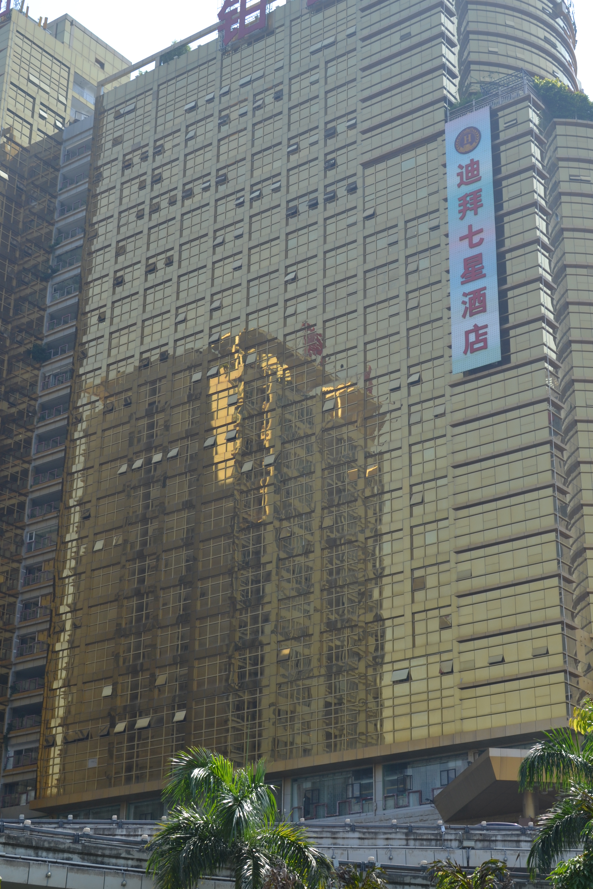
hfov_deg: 23.2
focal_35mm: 59
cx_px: 321
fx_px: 1447
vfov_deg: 34.2
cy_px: 407
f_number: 7.1
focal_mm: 35
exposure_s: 1/200
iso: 100
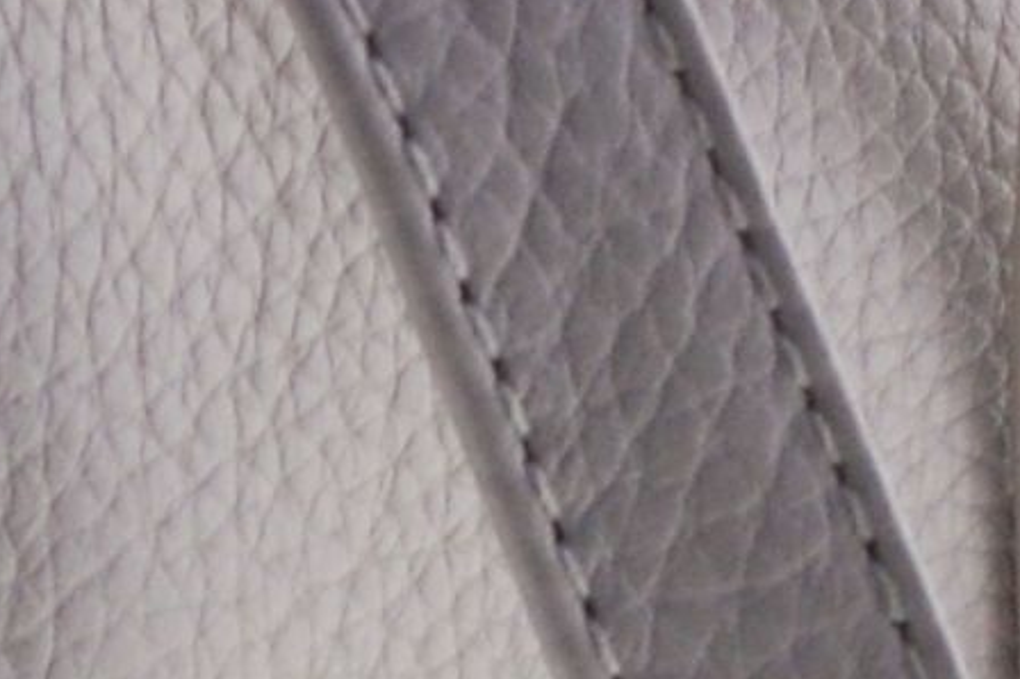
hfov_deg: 6.4
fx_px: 9116
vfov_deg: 4.2
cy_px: 882
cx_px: 109
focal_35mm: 322
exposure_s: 1/30
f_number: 13
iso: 800
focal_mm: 32
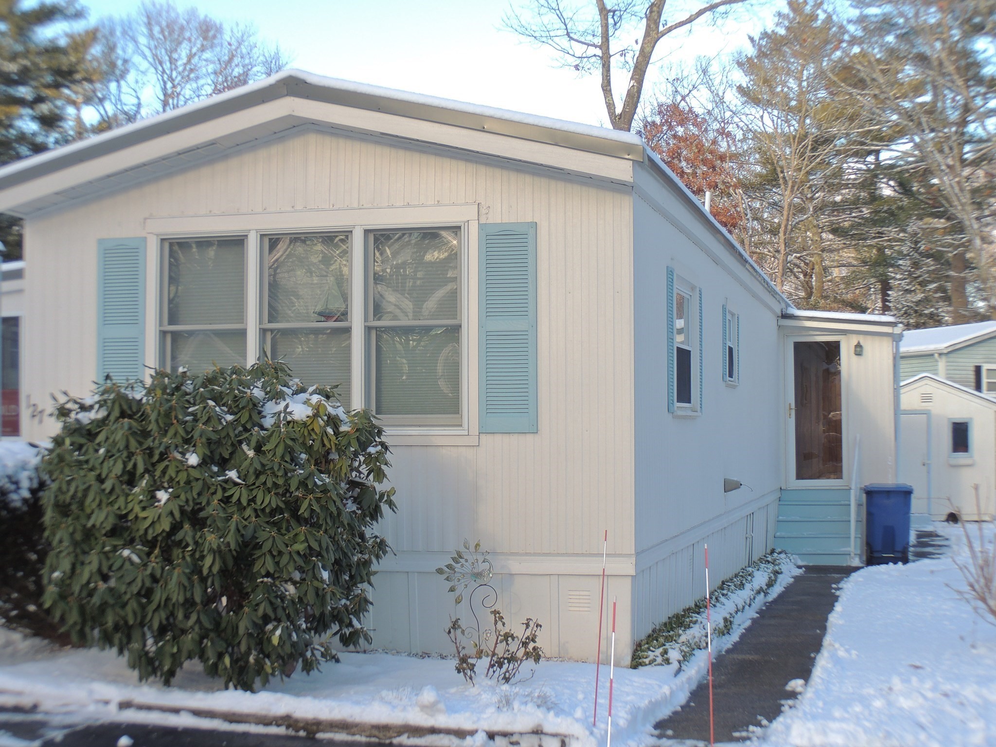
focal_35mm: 70
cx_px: 498
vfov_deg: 21.0
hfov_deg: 27.8
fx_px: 2014
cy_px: 374
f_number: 3.9
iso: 100
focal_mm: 12.4
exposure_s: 1/200
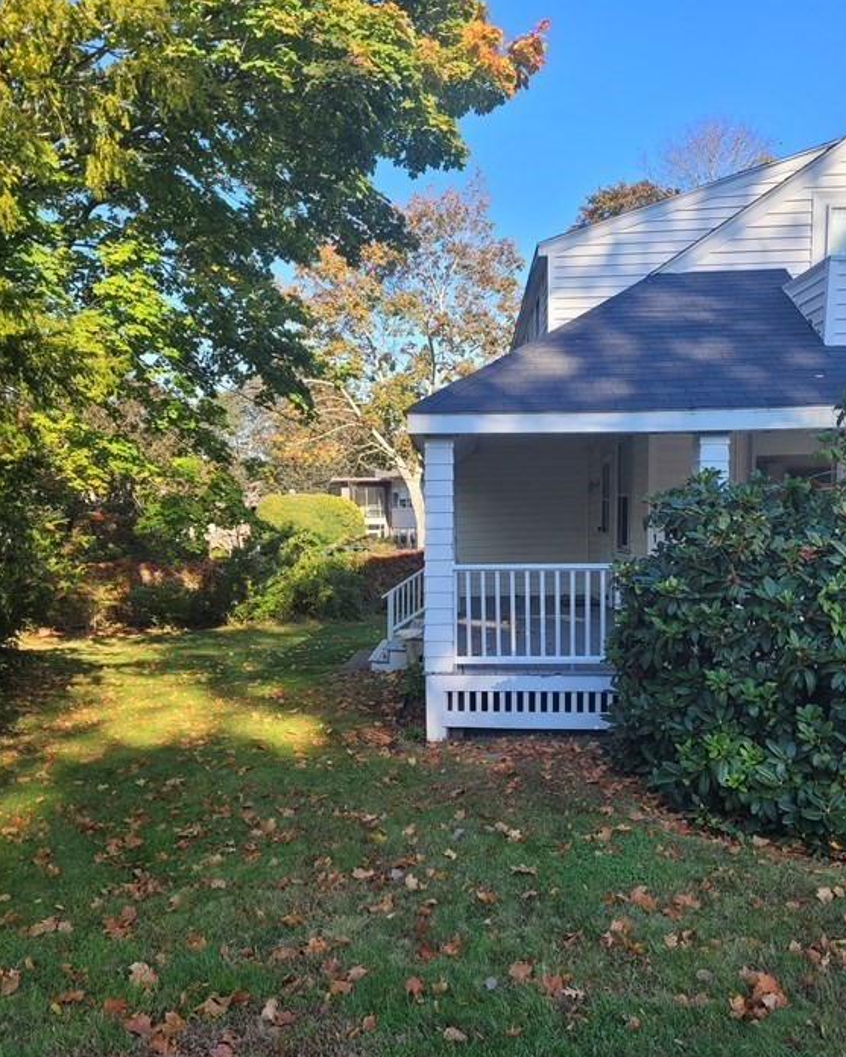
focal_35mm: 28
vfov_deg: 62.1
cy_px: 576
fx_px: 876
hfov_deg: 51.5
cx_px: 430
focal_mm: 5.4
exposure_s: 1/631
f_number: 1.8
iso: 40
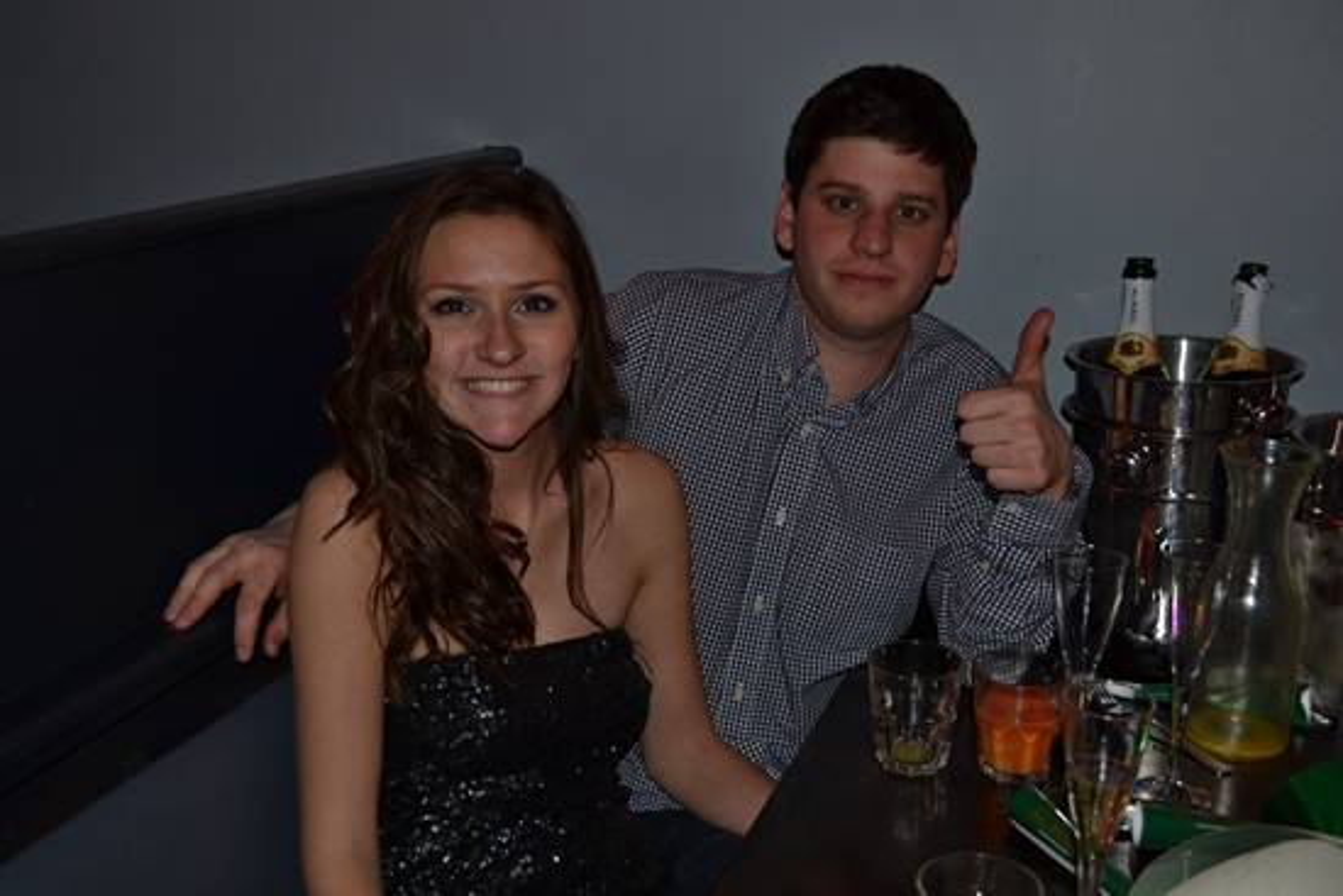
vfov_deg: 31.9
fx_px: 1567
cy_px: 448
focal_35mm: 42
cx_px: 672
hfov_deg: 46.4
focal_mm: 28
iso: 200
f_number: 4.5
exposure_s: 1/4
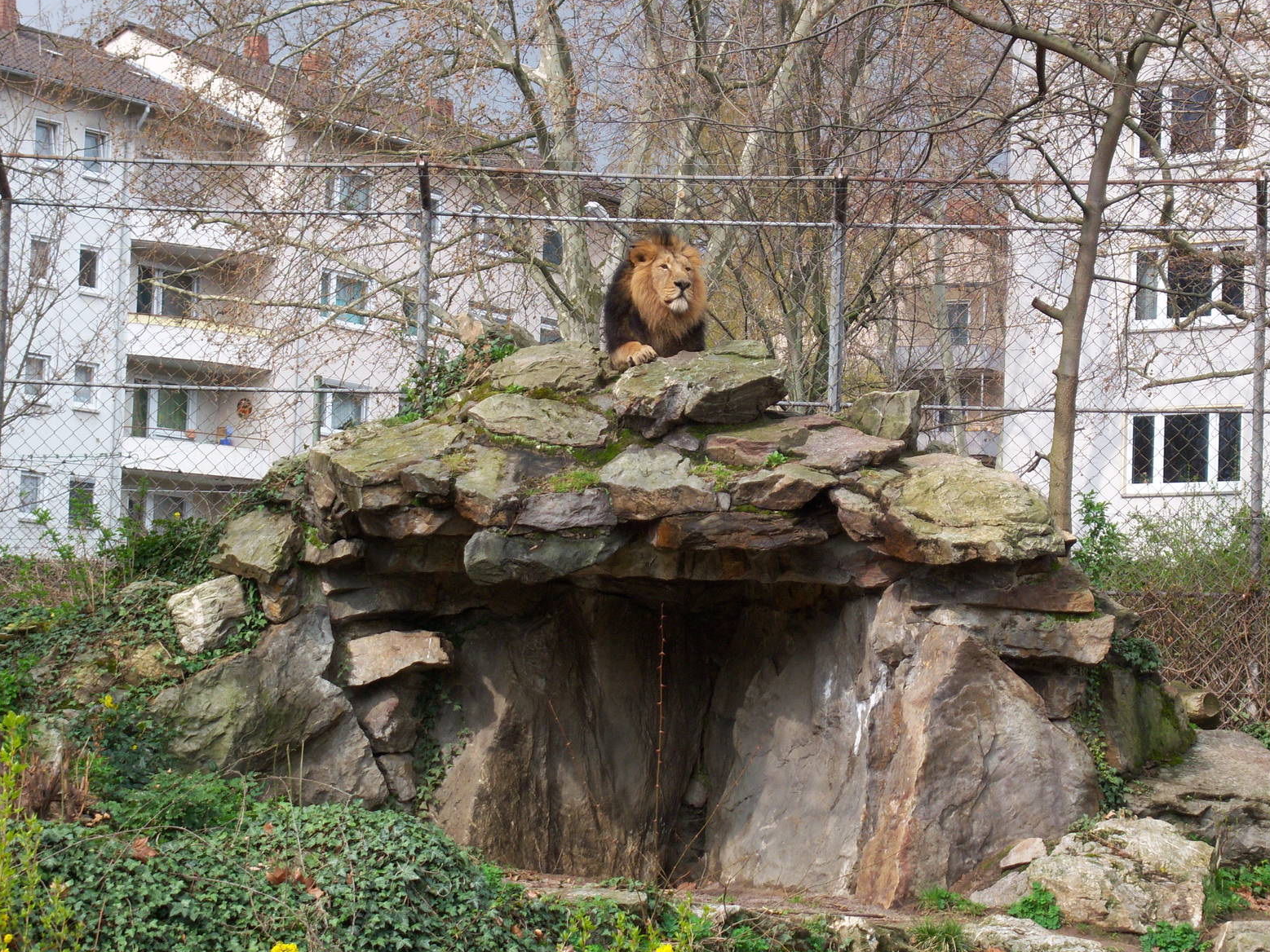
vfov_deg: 13.3
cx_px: 638
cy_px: 483
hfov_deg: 17.7
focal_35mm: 111
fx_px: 4073
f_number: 4.9
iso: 80
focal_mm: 22.5
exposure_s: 1/125
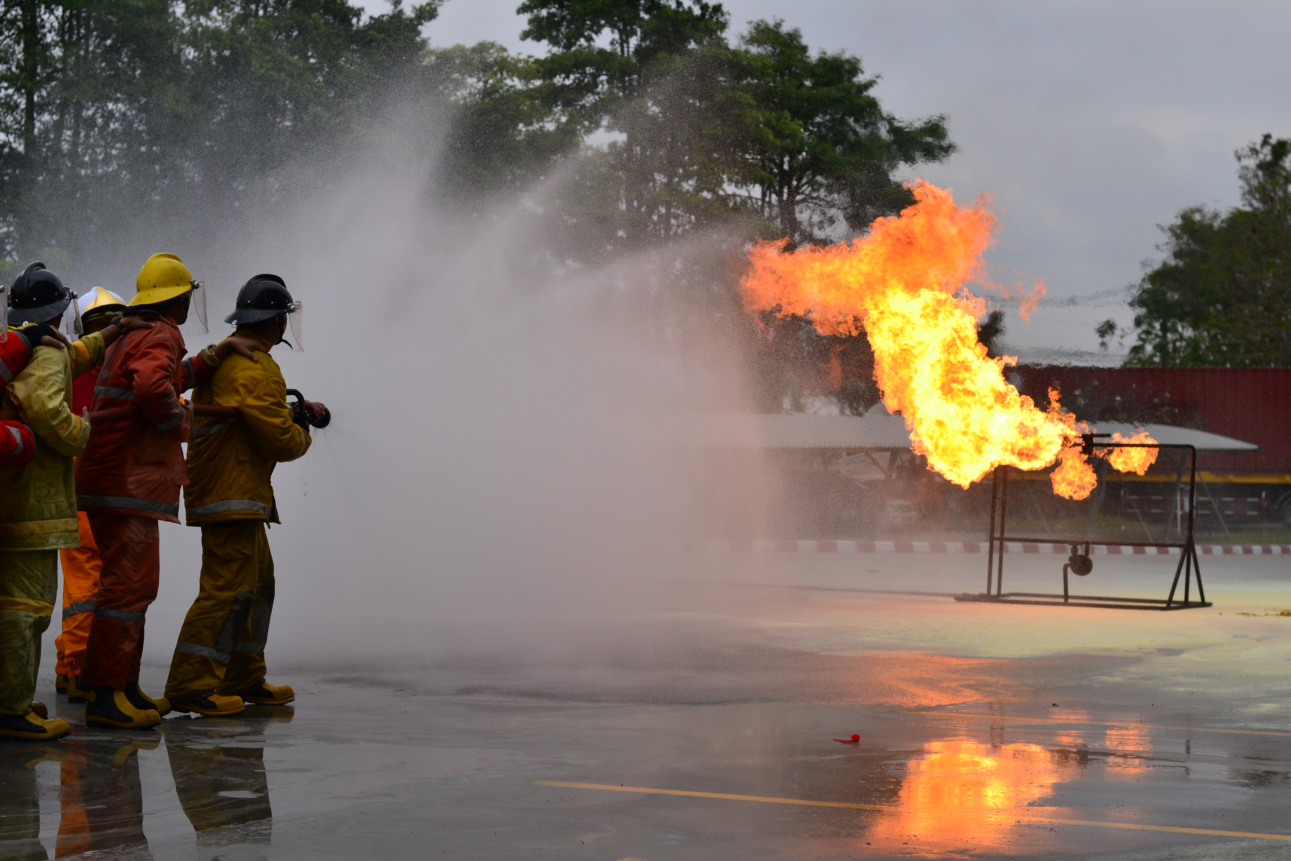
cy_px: 430
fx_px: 2689
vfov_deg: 18.2
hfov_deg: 27.0
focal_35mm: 75
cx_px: 646
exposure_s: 1/1600
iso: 200
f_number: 4
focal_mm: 50
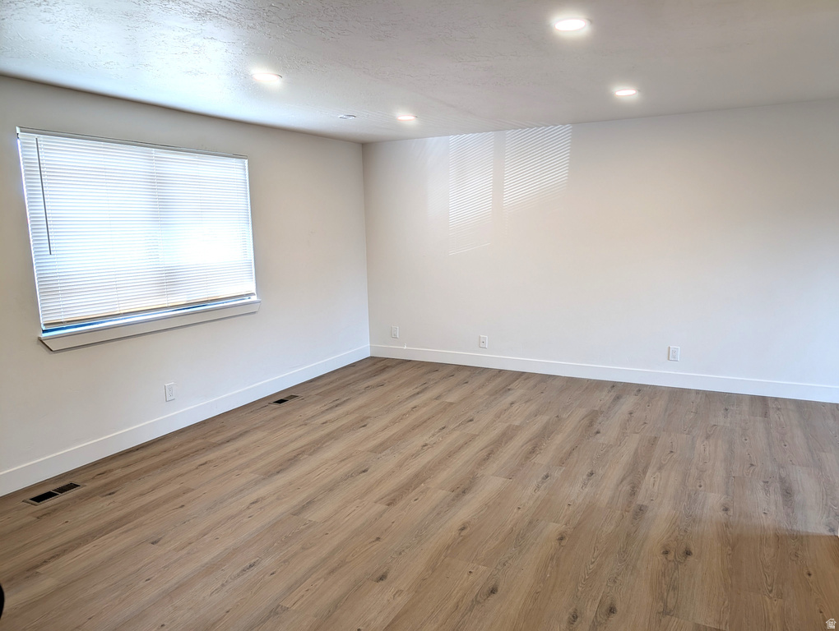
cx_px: 420
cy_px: 316
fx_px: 583
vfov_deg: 56.9
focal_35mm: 24
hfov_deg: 71.5
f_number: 1.68
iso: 29
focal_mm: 6.9
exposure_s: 1/60
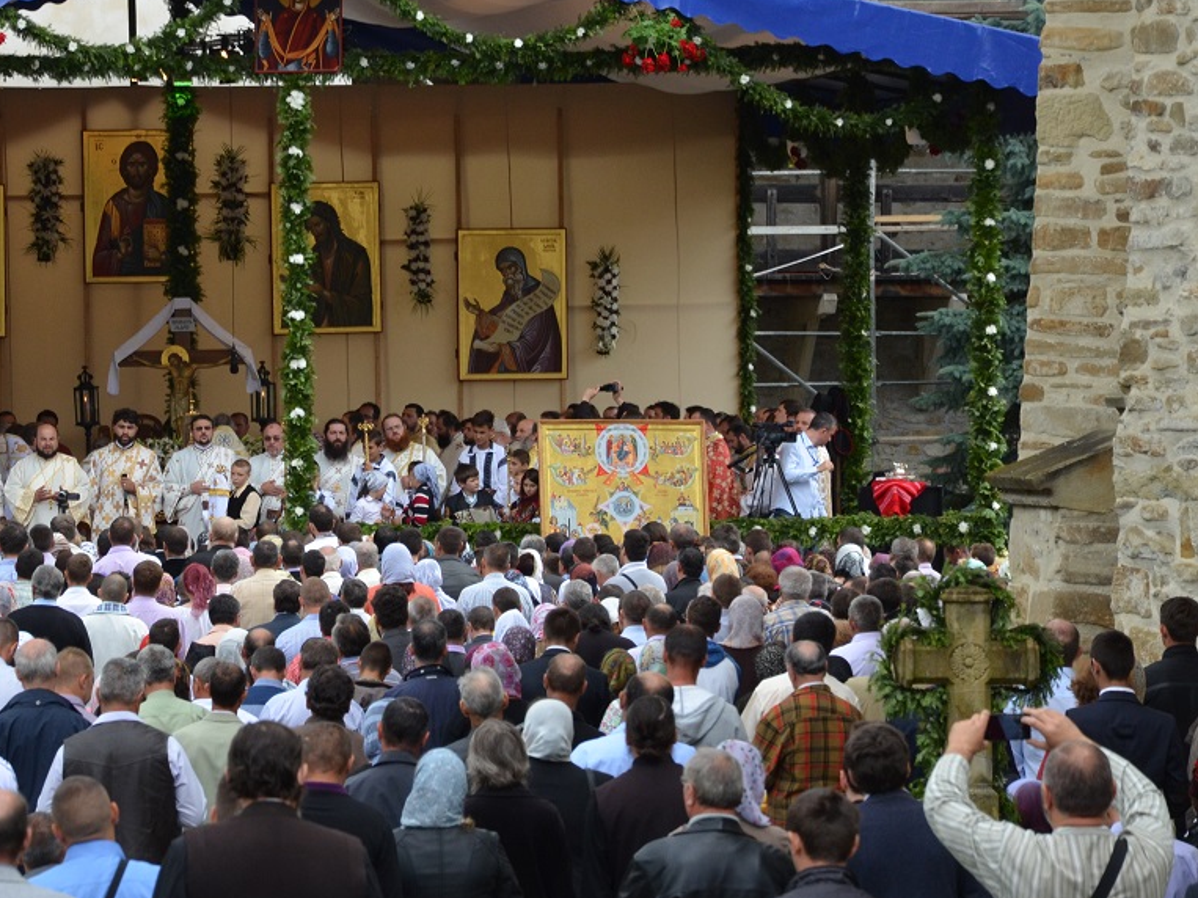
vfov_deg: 6.2
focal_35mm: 238
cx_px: 284
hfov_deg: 8.3
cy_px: 414
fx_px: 8227
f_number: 9
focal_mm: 105
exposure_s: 1/320
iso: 500
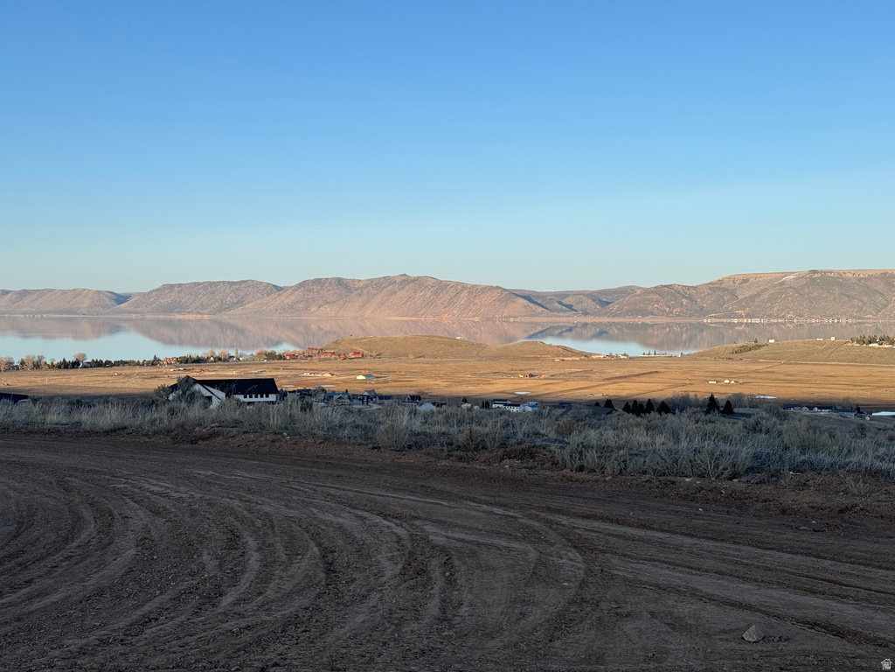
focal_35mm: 48
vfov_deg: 30.3
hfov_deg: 39.7
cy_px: 336
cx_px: 448
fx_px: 1241
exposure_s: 1/2611
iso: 64
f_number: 1.78
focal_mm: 6.76
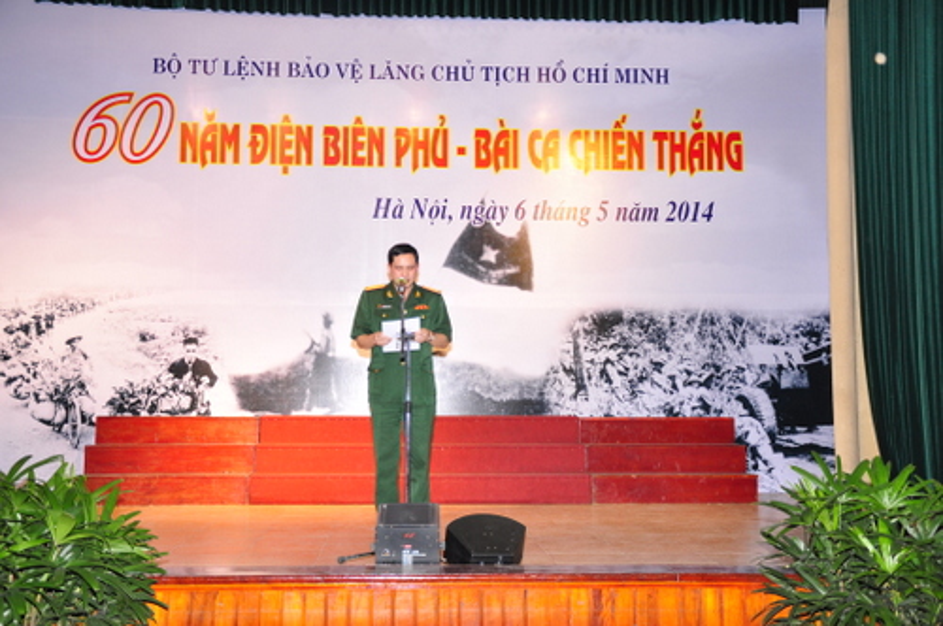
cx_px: 472
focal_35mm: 45
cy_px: 313
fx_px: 1177
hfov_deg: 43.7
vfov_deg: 29.8
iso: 640
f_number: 4.2
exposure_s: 1/125
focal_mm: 30
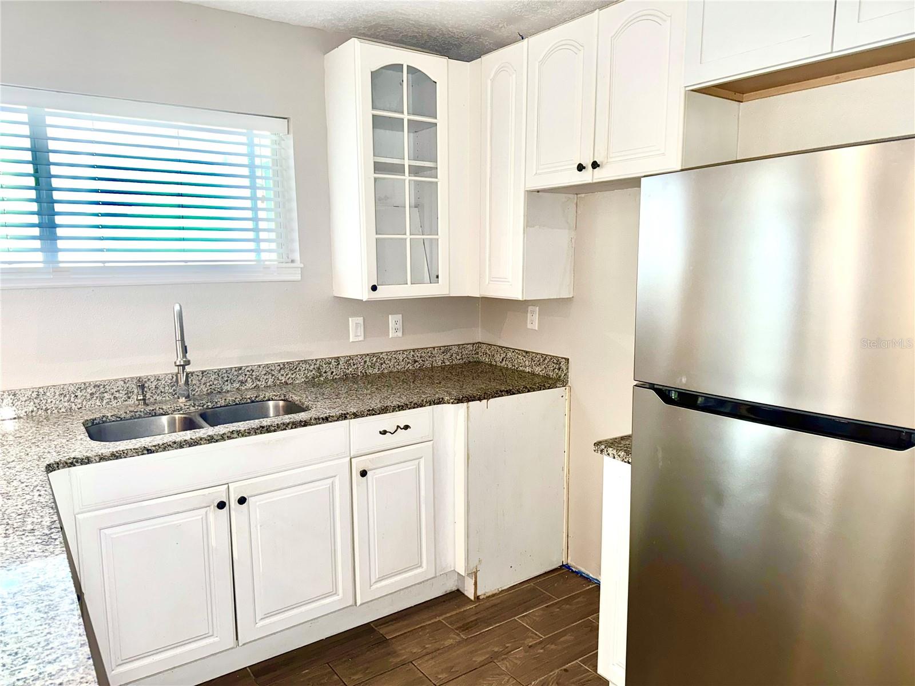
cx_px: 458
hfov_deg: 71.6
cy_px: 343
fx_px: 634
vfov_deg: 56.8
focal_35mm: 24
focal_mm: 6.76
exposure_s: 1/15
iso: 100
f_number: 1.78
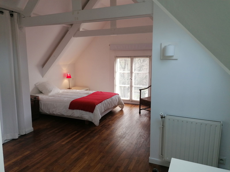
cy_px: 86
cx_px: 115
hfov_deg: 65.3
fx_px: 179
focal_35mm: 27
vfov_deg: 51.4
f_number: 1.8
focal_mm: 4.75
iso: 64
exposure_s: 1/100
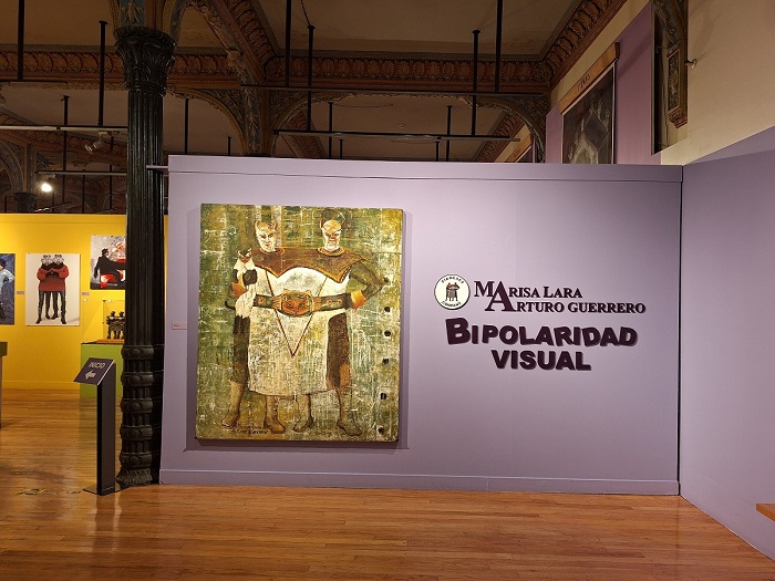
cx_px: 388
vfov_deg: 58.9
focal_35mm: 23
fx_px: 515
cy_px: 290
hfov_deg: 73.9
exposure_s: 1/40
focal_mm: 5.54
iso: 250
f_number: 1.8
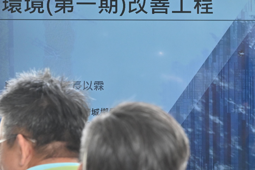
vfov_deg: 4.5
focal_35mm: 302
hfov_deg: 6.7
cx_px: 360
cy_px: 23
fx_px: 2139
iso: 1100
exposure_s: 1/400
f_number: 7.1
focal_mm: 96
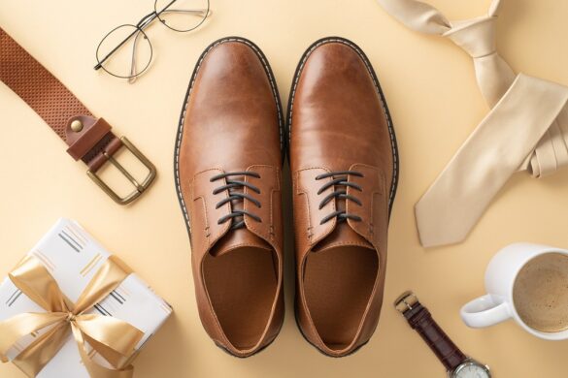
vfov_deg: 27.0
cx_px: 284
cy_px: 189
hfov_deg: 39.6
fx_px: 789
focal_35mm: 50
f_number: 8
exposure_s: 1/125
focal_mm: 50
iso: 100
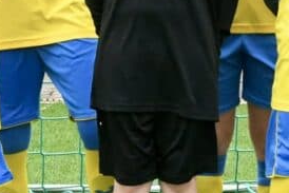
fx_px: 2281
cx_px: 230
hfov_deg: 7.2
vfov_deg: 4.8
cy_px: -70
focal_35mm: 284
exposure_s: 1/1000
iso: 2500
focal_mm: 38
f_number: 9
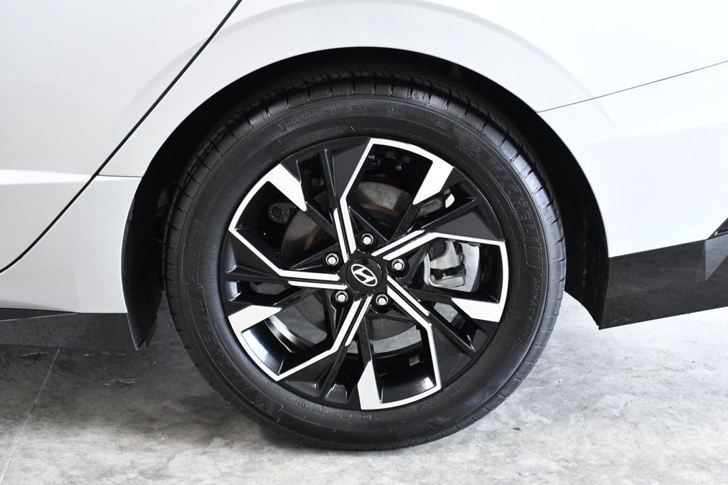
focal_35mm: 67
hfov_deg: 30.1
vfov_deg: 20.3
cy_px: 242
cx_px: 364
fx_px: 1354
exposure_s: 1/125
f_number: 9
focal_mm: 45
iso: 2500
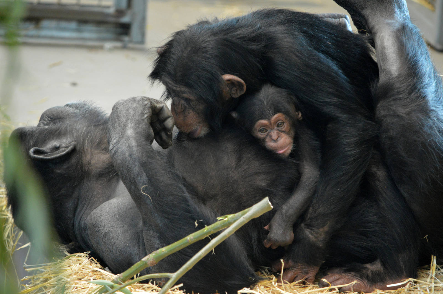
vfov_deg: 4.9
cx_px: 222
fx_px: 3412
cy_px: 147
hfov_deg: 7.4
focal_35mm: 278
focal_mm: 185
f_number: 5
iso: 1600
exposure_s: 1/80
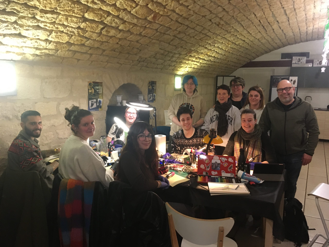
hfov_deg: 61.7
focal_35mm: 29
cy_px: 124
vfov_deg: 48.2
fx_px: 276
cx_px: 164
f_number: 2.2
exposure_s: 1/25
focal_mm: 4.15
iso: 200
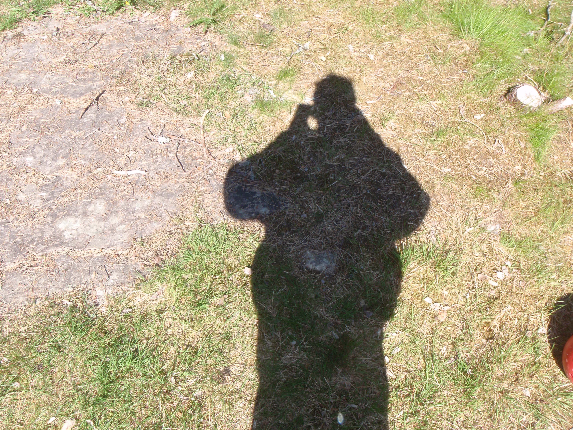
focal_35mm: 28
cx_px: 286
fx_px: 463
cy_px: 215
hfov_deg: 63.4
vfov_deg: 49.7
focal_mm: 5
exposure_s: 1/100
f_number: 5
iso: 64
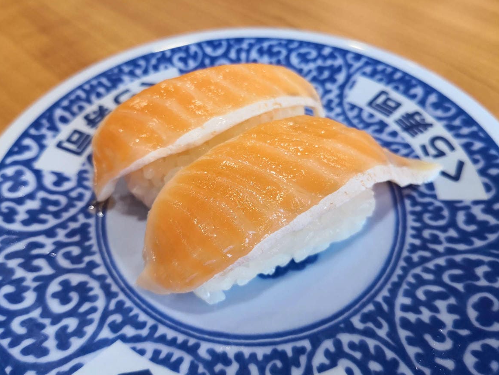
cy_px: 184
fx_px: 404
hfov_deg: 63.4
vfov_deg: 49.8
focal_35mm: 28
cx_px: 241
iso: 125
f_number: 1.6
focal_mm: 3.95
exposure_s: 1/60
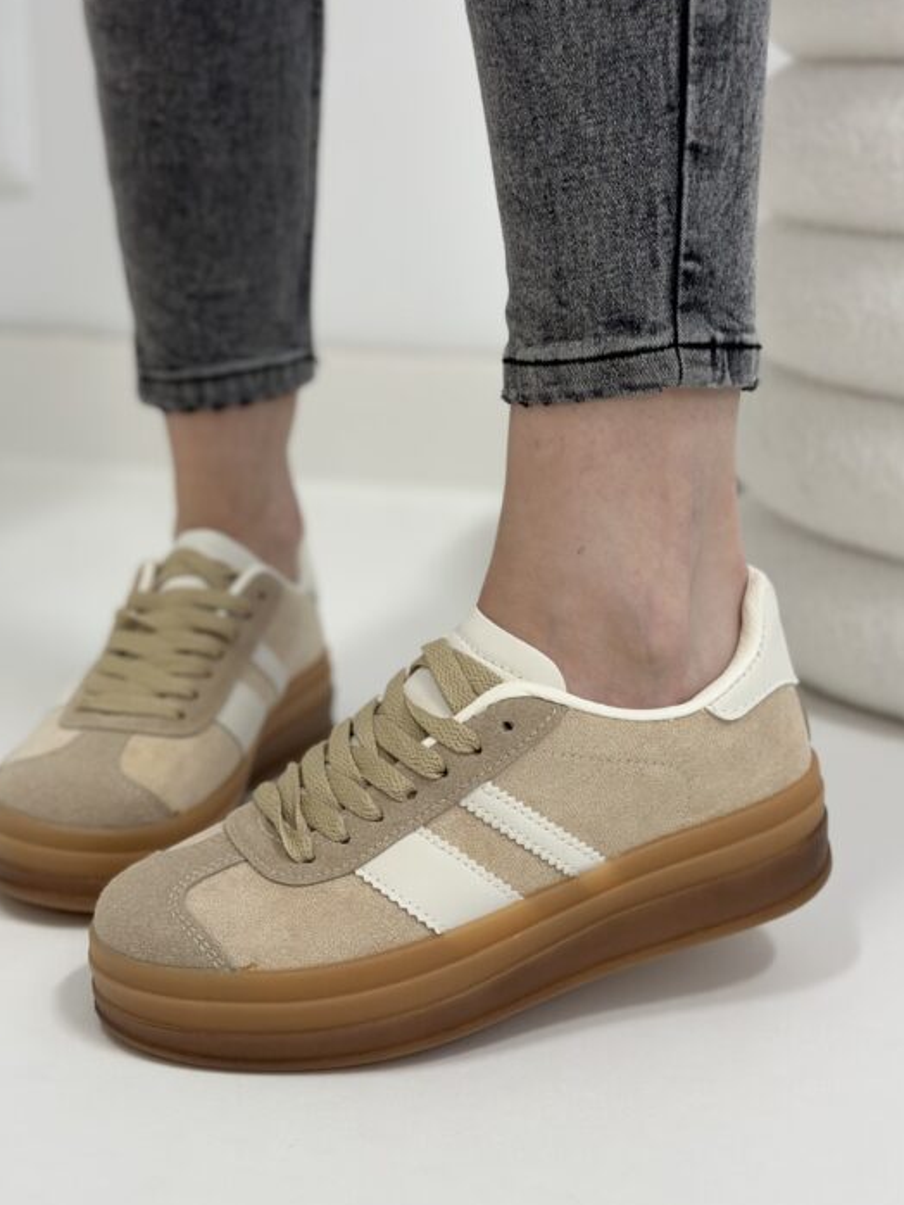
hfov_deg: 26.6
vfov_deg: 34.9
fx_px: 1914
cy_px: 596
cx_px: 407
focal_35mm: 55
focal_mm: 6.86
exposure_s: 1/100
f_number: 1.78
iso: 125
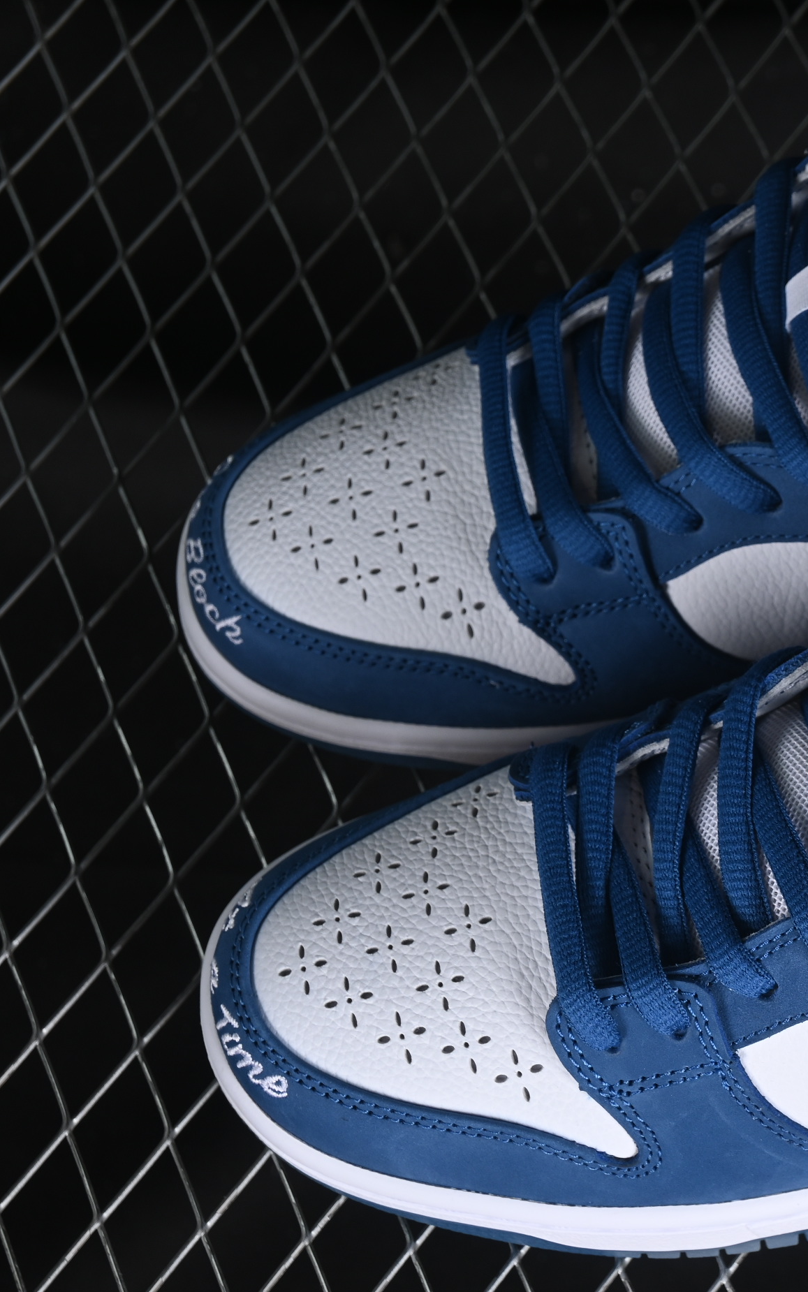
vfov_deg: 18.1
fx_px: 4050
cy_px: 647
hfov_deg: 11.2
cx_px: 893
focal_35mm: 115
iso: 160
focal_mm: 50
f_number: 7.1
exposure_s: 1/80
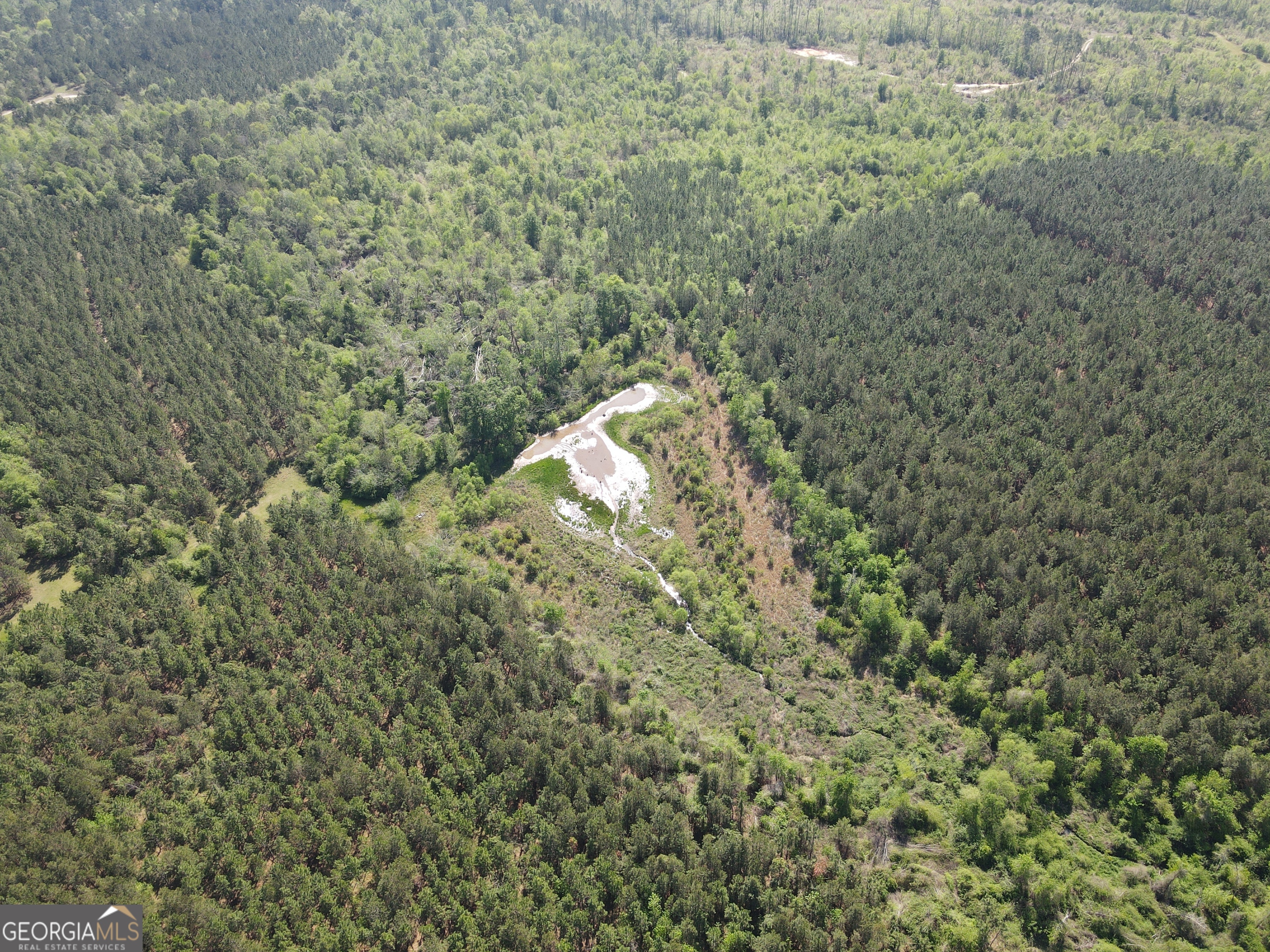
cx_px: 635
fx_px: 881
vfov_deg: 56.8
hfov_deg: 71.6
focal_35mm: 24
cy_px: 476
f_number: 2.8
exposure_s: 1/200
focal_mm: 4.5
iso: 100
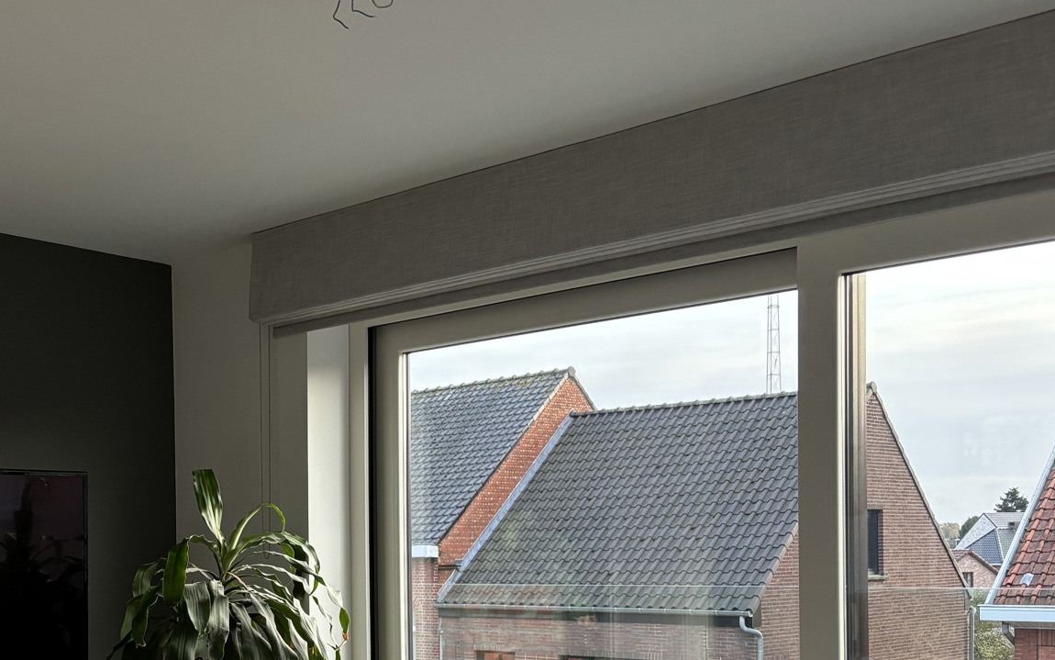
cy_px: 555
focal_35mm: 46
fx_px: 1323
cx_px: 206
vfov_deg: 27.3
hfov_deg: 41.6
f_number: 1.6
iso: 125
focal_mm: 5.96
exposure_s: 1/117
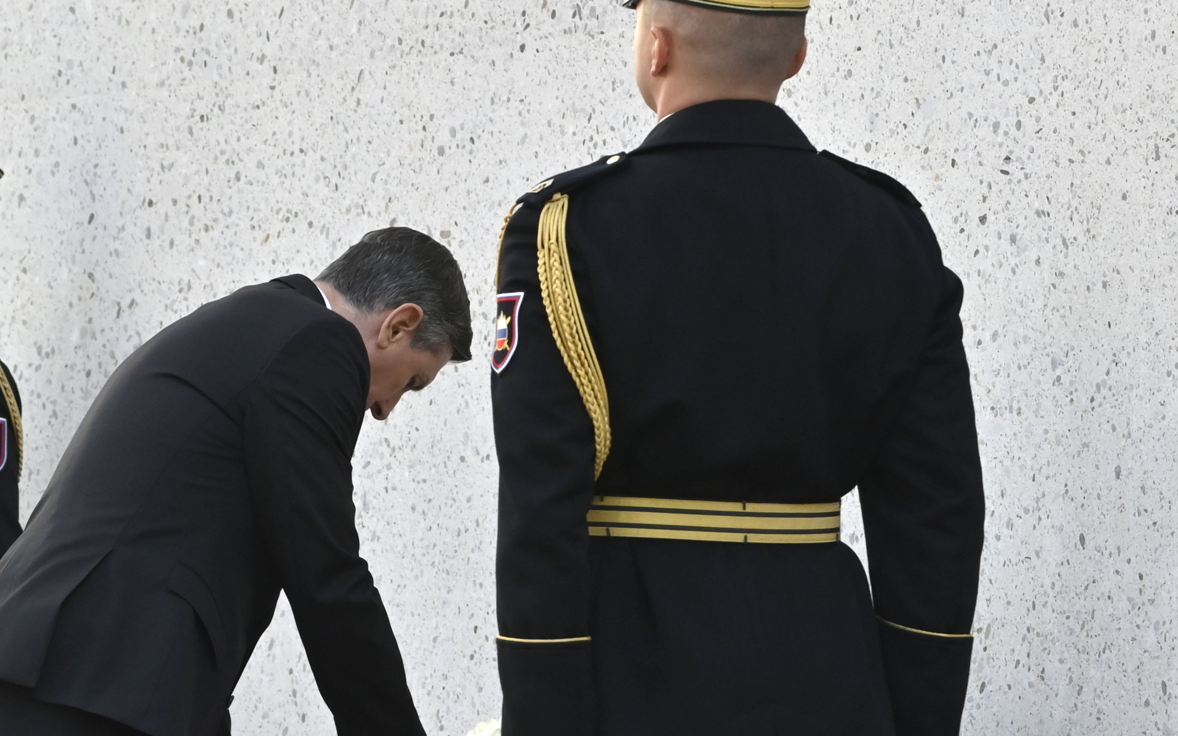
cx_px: 49
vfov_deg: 4.0
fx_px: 10434
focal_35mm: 325
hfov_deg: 6.4
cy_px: 722
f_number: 7.1
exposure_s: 1/640
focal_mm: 122
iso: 1000
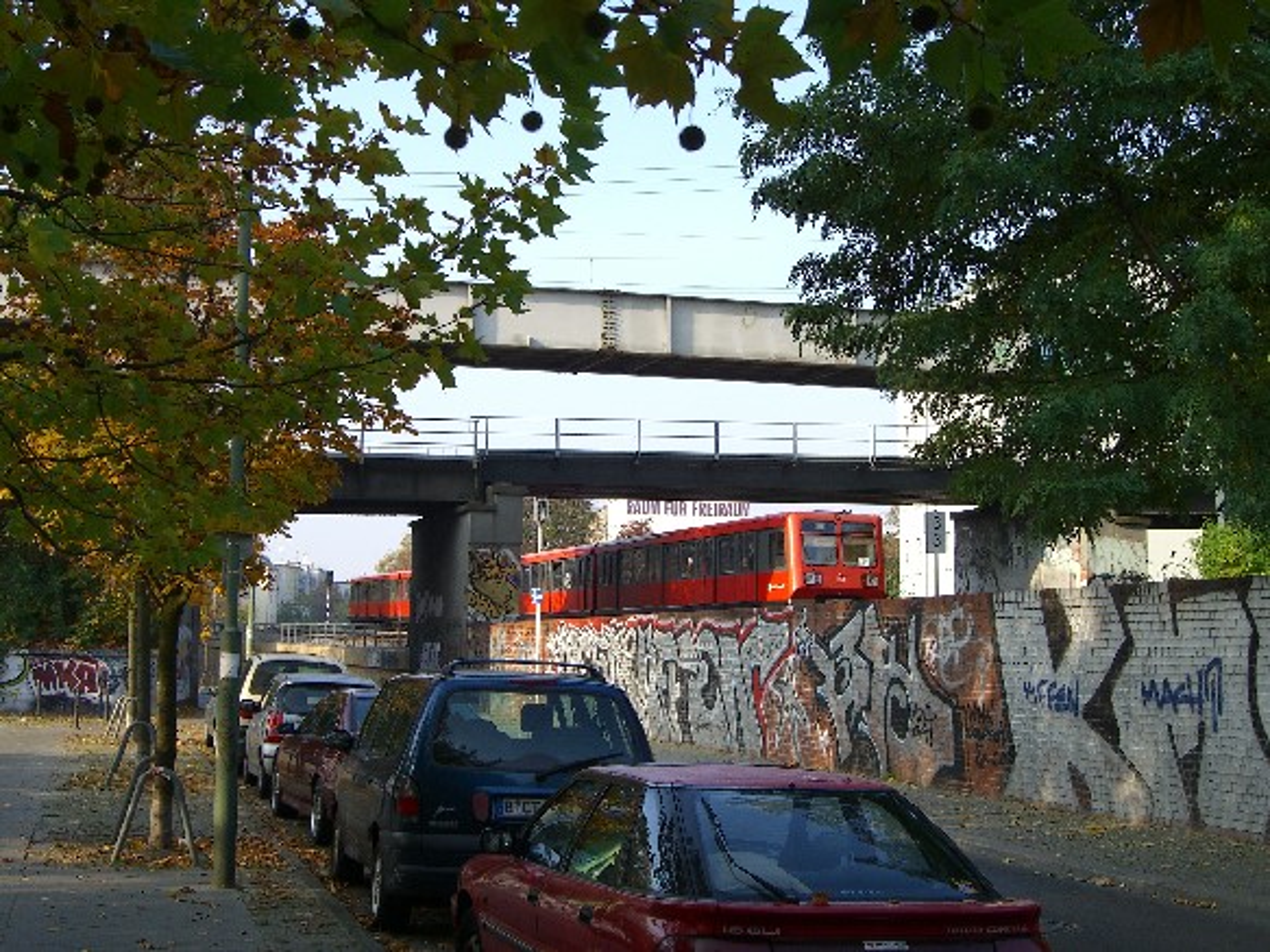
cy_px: 476
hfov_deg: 33.8
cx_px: 635
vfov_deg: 25.7
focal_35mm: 57
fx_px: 2091
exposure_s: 1/320
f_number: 3.6
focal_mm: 11.8
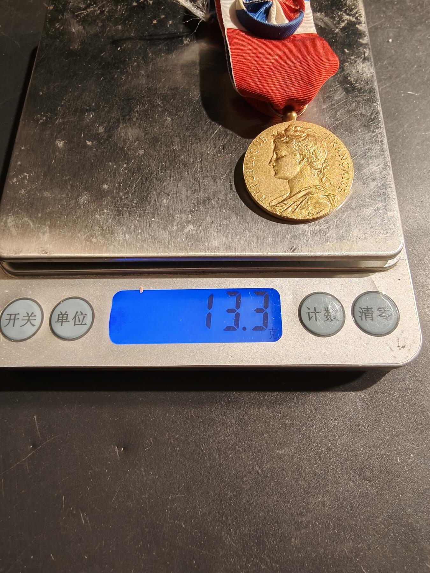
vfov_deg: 73.9
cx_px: 215
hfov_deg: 58.9
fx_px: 381
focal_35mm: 23
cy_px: 286
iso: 160
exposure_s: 1/57.7
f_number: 2
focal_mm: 2.32
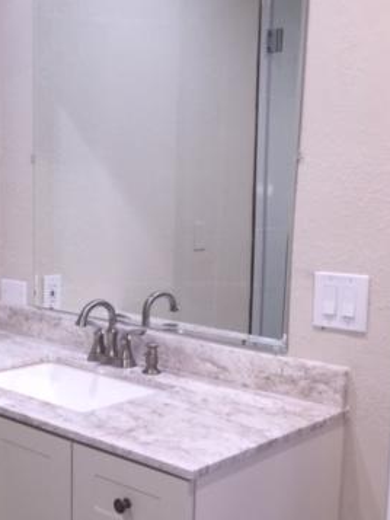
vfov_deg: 36.6
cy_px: 322
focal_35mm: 52
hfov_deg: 27.7
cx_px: 100
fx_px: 781
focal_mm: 4.15
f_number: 2.2
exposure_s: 1/30
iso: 40
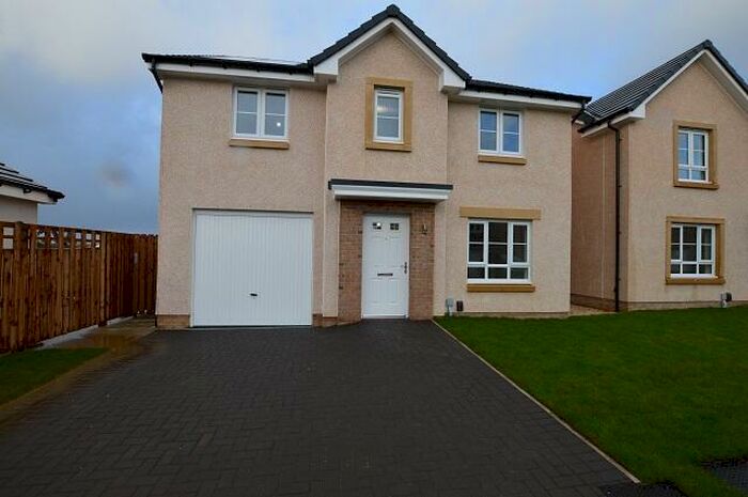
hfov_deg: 100.5
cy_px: 248
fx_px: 311
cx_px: 374
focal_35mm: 15
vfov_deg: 77.2
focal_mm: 10
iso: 400
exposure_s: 1/160
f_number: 9
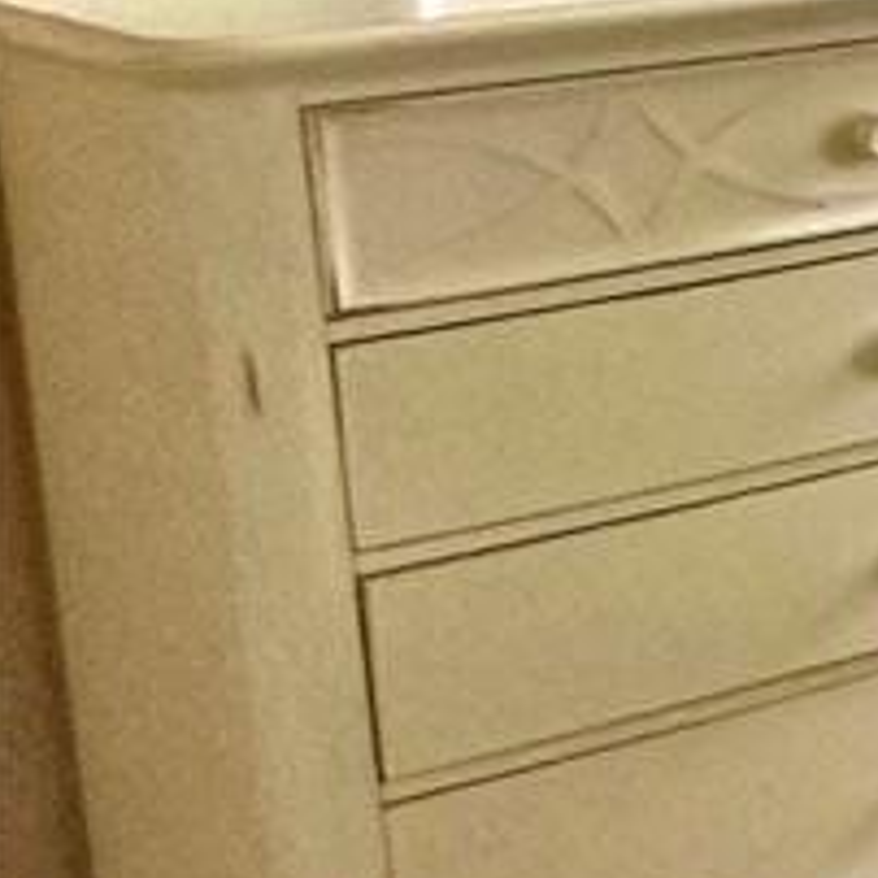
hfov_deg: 8.3
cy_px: -139
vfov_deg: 17.1
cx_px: 3460
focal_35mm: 98
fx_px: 2812
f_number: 2.2
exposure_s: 1/99
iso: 160
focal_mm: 2.22
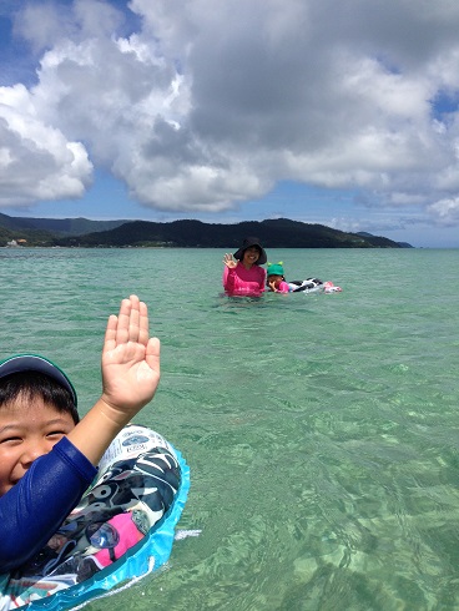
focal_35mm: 33
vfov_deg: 55.3
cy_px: 306
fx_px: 583
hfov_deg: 43.0
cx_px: 230
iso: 50
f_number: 2.4
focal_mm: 4.12
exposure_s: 1/2857
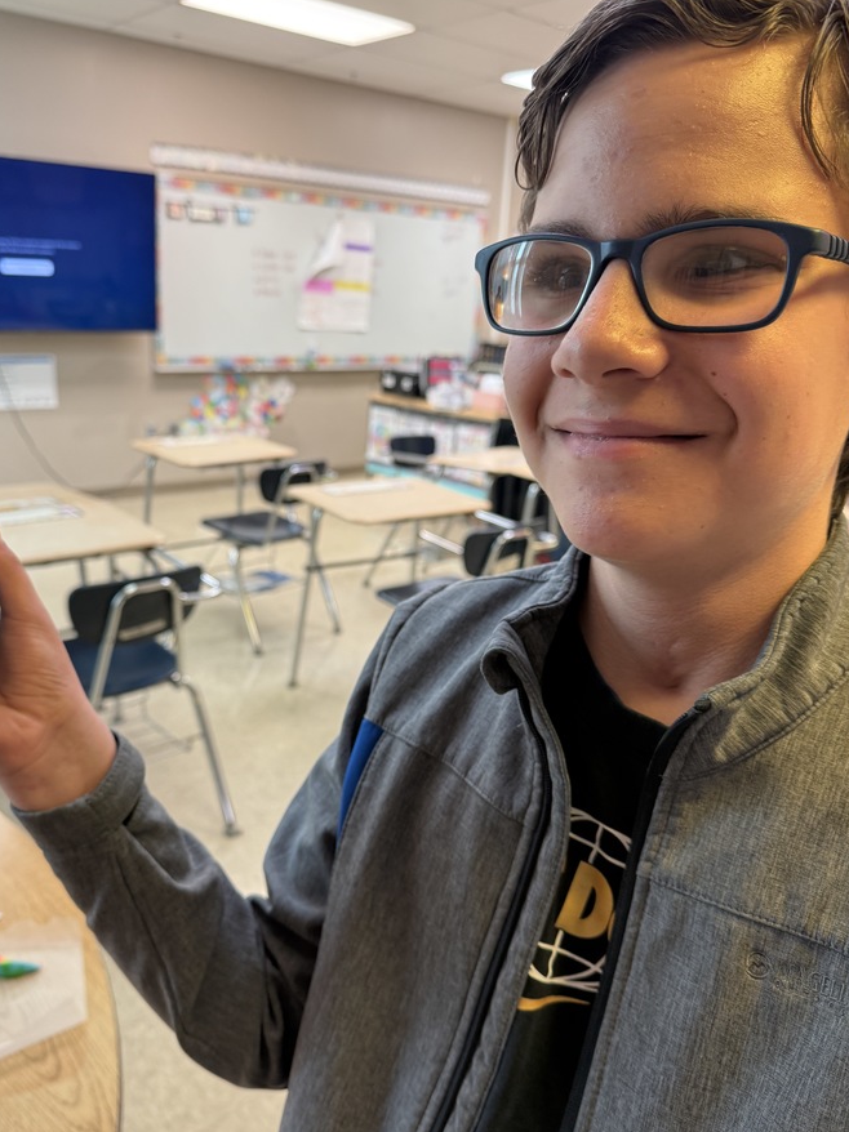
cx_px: 364
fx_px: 916
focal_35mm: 28
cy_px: 580
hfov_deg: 49.6
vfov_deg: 63.4
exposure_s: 1/60
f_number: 1.78
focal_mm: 6.76
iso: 160
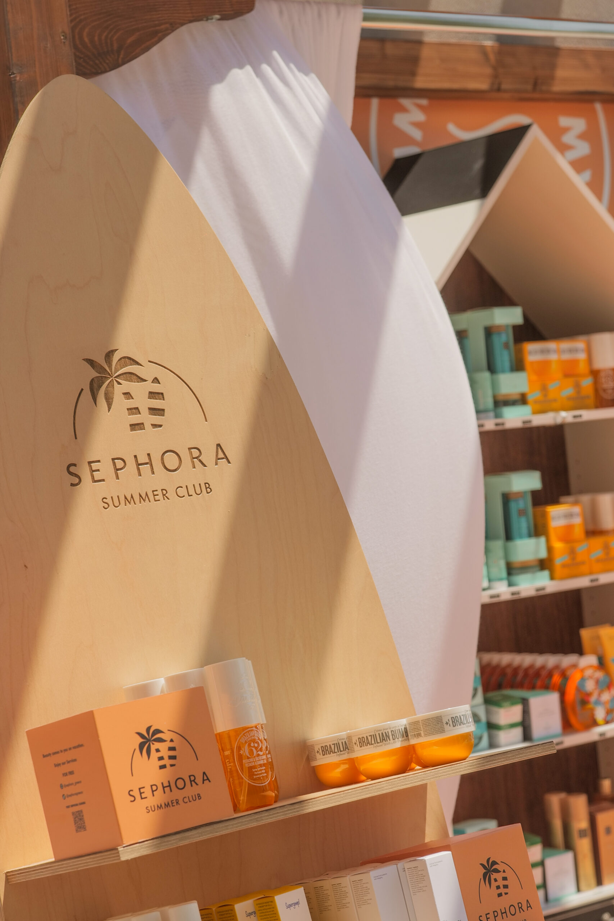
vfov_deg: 27.0
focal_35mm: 75
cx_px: 307
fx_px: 1918
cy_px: 460
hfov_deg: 18.2
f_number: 5
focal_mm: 50
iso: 160
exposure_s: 1/250
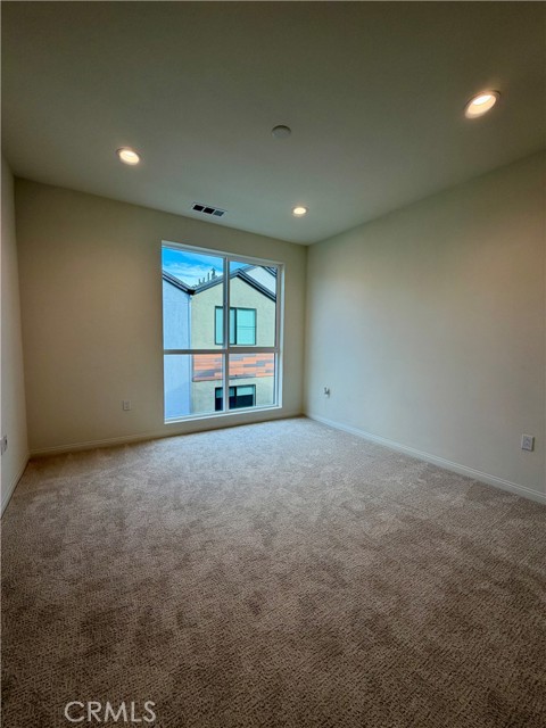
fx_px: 294
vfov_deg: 102.1
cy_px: 364
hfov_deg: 85.7
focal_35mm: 14
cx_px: 273
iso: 64
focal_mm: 2.22
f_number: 2.2
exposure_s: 1/121
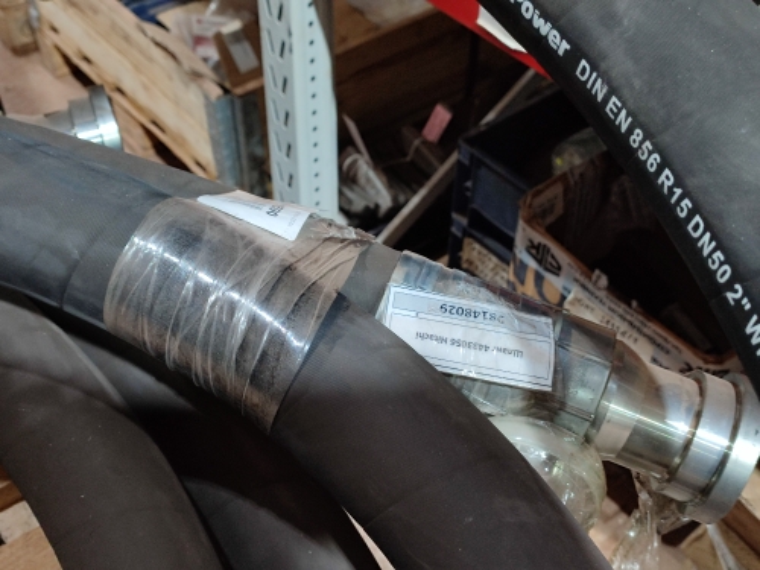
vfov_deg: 54.9
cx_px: 380
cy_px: 285
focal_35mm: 25
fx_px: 549
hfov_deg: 69.4
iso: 568
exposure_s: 1/20
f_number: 1.9
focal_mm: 6.04
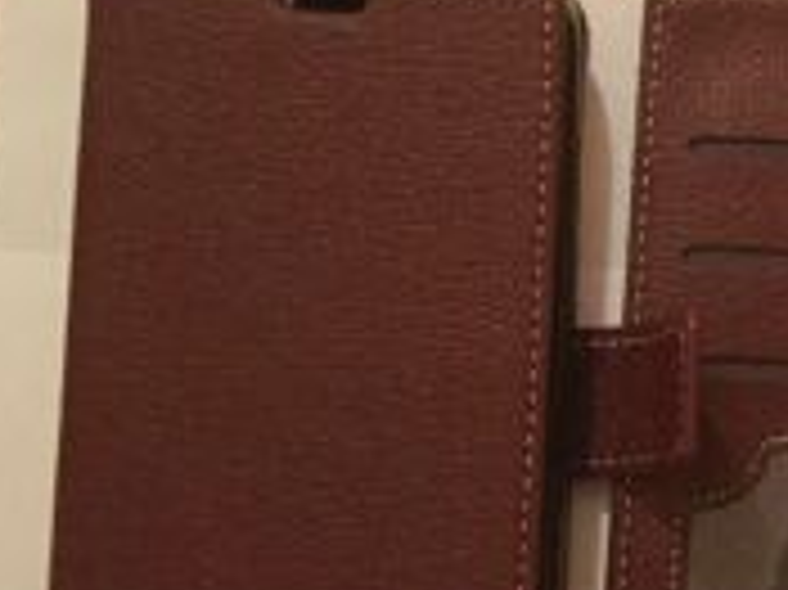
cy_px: 243
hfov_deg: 21.2
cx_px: 977
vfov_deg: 17.3
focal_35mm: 85
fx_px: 1934
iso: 320
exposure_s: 1/17
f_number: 2.4
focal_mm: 3.3
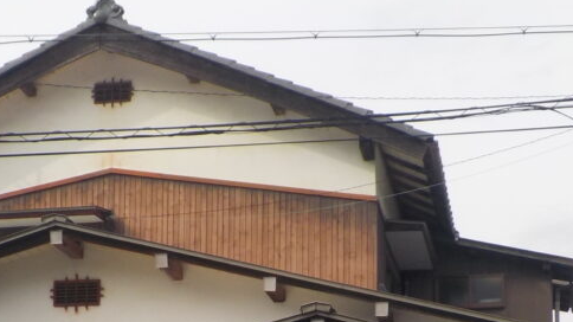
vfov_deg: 14.2
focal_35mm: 81
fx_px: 1230
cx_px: 187
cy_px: 433
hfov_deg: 26.1
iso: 125
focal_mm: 4.1
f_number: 3.3
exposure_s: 1/800
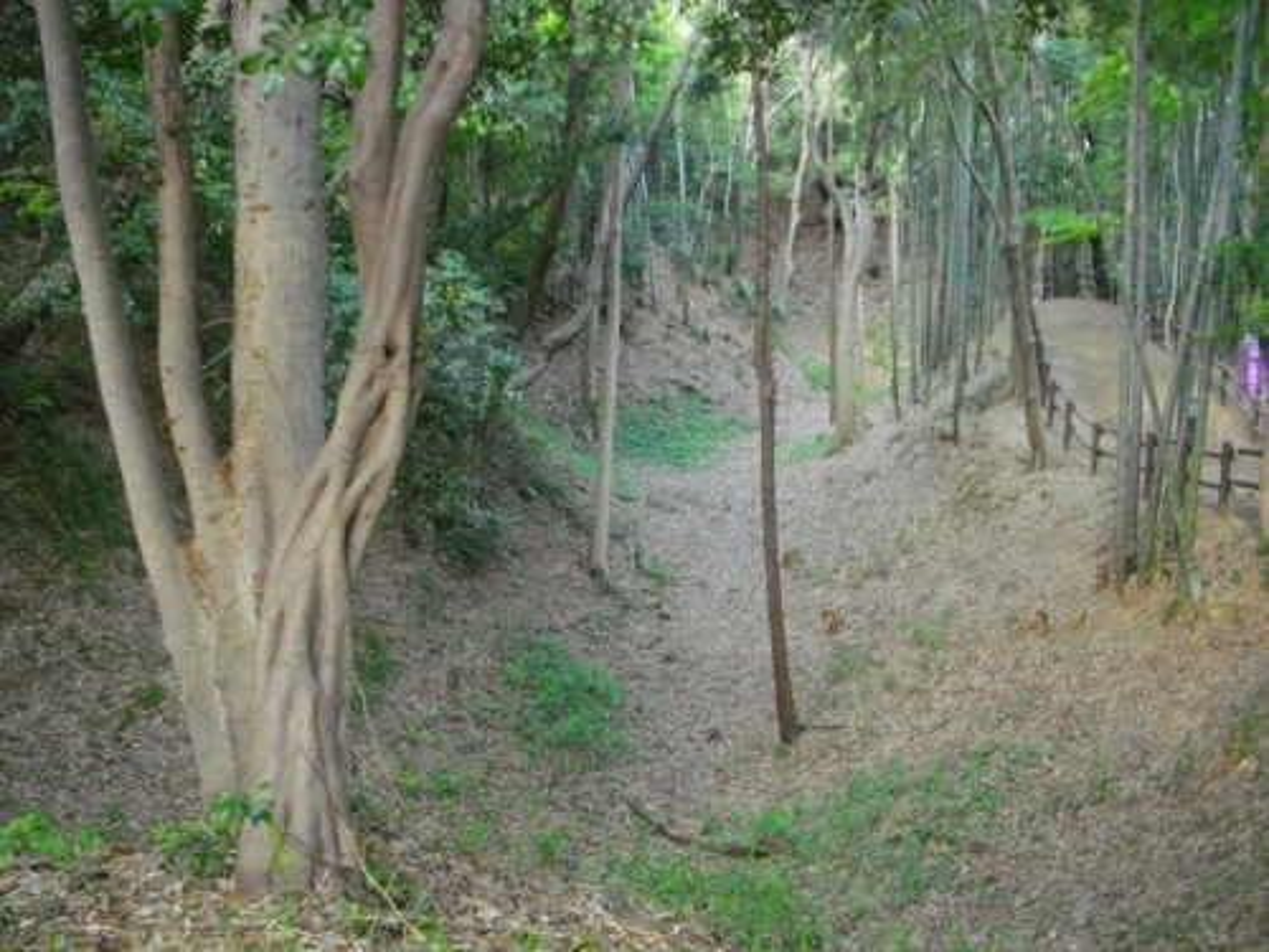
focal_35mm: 32
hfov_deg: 56.8
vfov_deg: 44.2
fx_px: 1173
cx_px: 634
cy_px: 476
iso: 719
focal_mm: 5.7
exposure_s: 1/100
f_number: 2.9
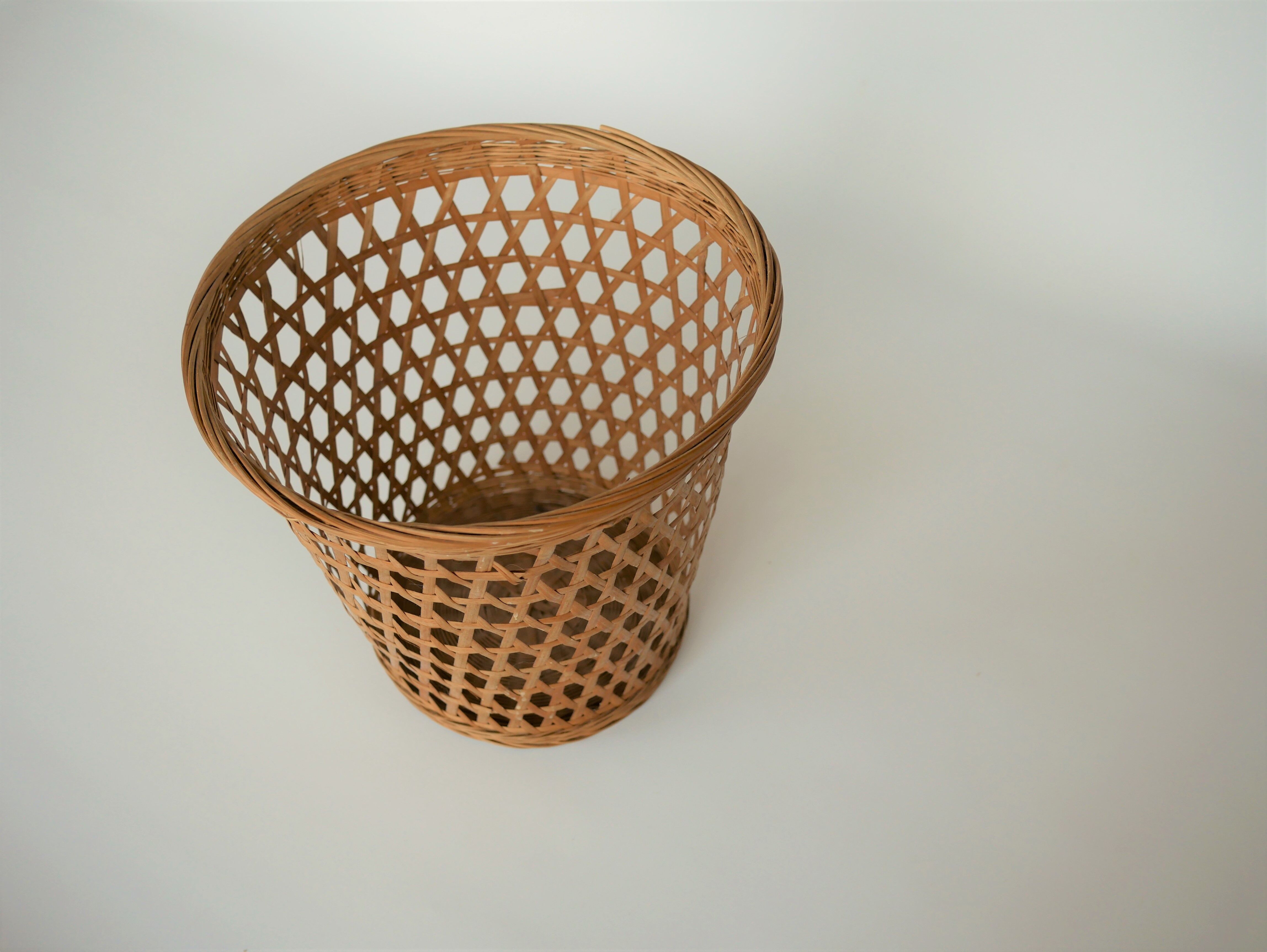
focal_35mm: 40
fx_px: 1465
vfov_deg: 36.0
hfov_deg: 46.8
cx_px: 634
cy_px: 476
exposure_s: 1/250
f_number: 2.5
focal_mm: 20
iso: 200
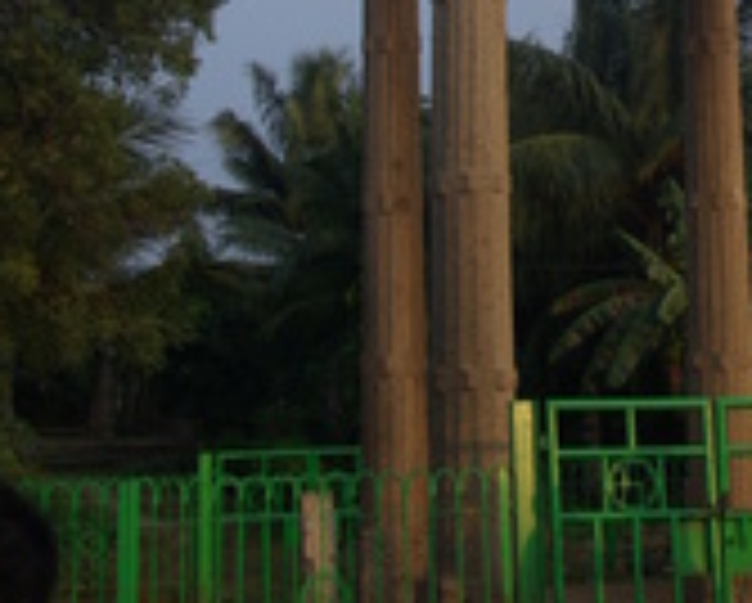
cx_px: 621
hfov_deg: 18.1
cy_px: -162
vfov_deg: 14.2
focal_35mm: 105
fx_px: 2340
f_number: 5.6
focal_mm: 26
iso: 100
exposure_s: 1/90
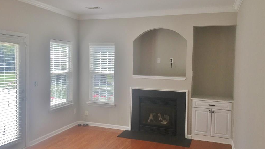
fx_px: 225
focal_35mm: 32
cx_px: 132
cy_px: 77
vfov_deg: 36.7
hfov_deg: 61.0
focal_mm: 4.15
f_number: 2.2
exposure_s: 1/291
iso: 25
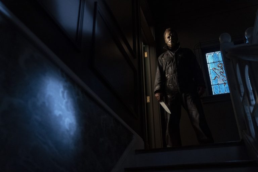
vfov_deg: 38.9
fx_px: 244
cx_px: 129
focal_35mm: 34
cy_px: 86
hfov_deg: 55.8
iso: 6400
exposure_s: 1/80
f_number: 2.8
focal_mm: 34
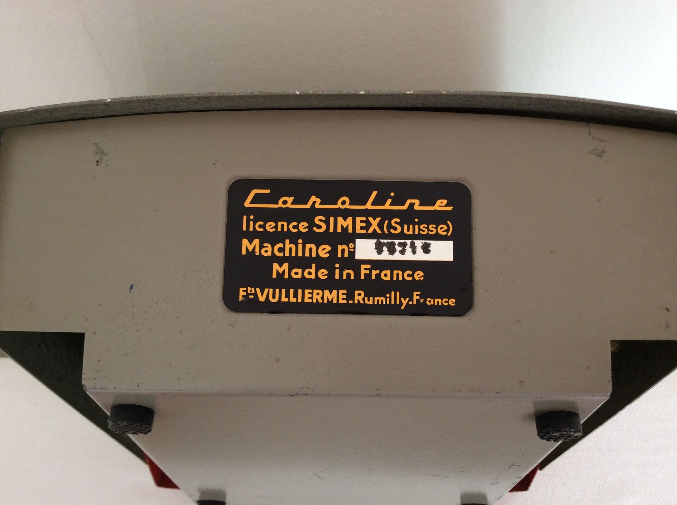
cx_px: 338
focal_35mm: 32
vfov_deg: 44.1
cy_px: 252
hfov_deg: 56.9
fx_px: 625
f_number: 2.4
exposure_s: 1/25
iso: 50
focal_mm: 3.3
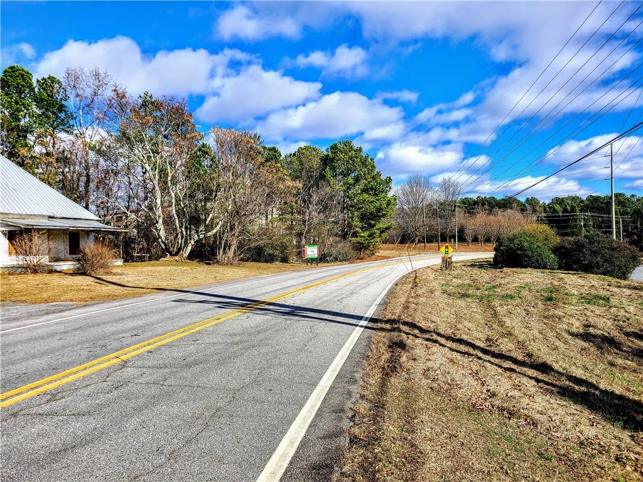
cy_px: 241
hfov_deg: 67.3
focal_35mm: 26
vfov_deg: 53.1
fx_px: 483
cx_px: 322
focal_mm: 5.4
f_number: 1.8
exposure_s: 1/2175
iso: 40
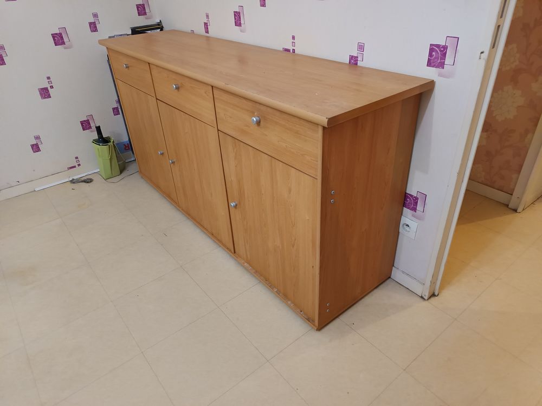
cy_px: 203
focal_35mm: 24
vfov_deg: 56.8
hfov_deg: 71.6
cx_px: 271
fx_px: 376
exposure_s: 1/25
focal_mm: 5.31
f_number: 1.7
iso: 1709
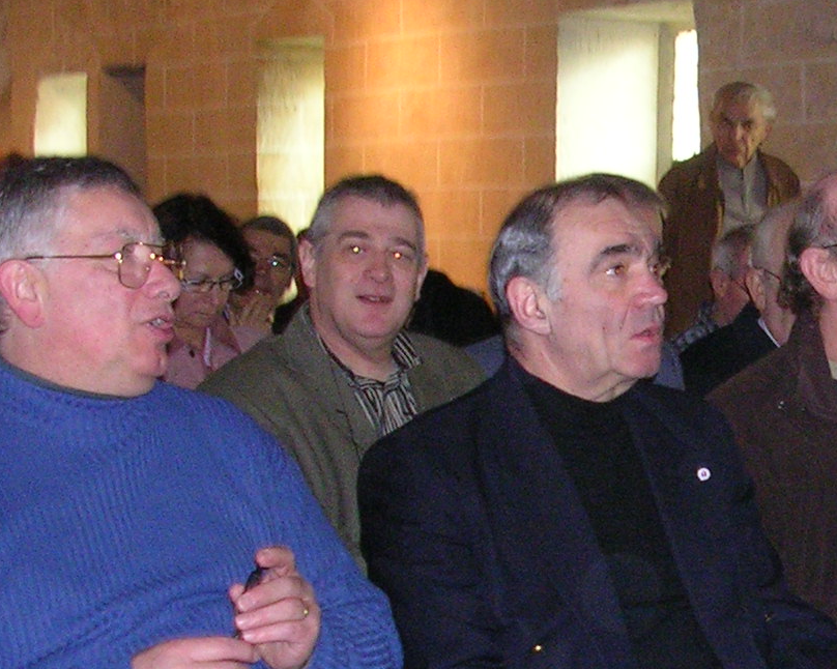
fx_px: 2328
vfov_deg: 16.2
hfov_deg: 19.6
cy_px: 603
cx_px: 889
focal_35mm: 94
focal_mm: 5.8
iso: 168
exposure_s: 1/60.1
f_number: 2.8
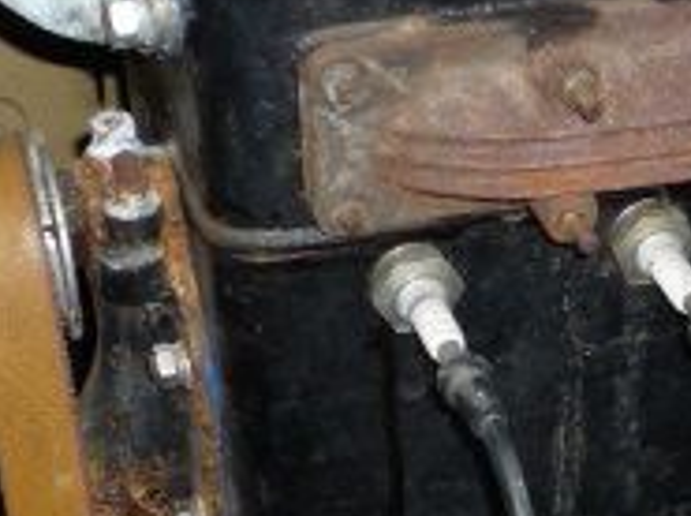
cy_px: 247
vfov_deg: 14.2
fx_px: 2072
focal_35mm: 104
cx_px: 650
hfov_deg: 18.6
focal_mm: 5.2
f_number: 3.3
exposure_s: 1/30
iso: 100
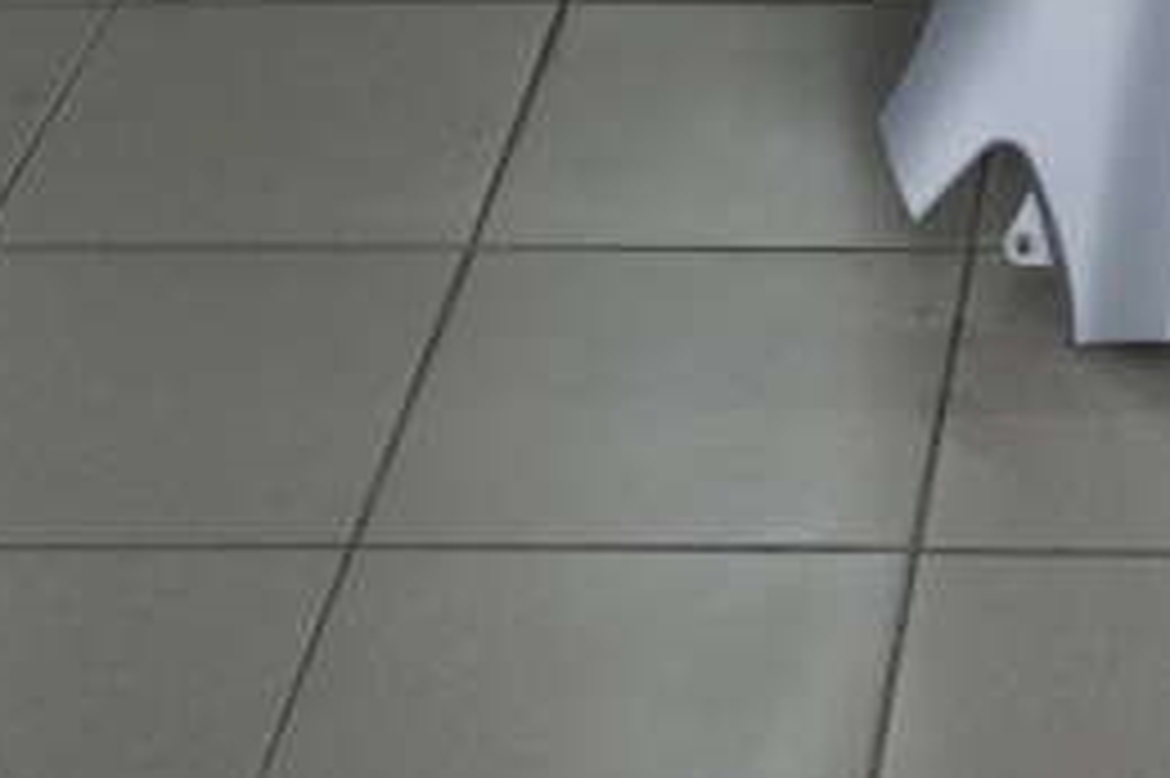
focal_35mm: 127
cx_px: 1368
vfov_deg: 10.3
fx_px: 4125
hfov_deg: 15.6
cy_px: -533
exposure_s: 1/160
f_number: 4
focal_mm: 20
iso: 1250
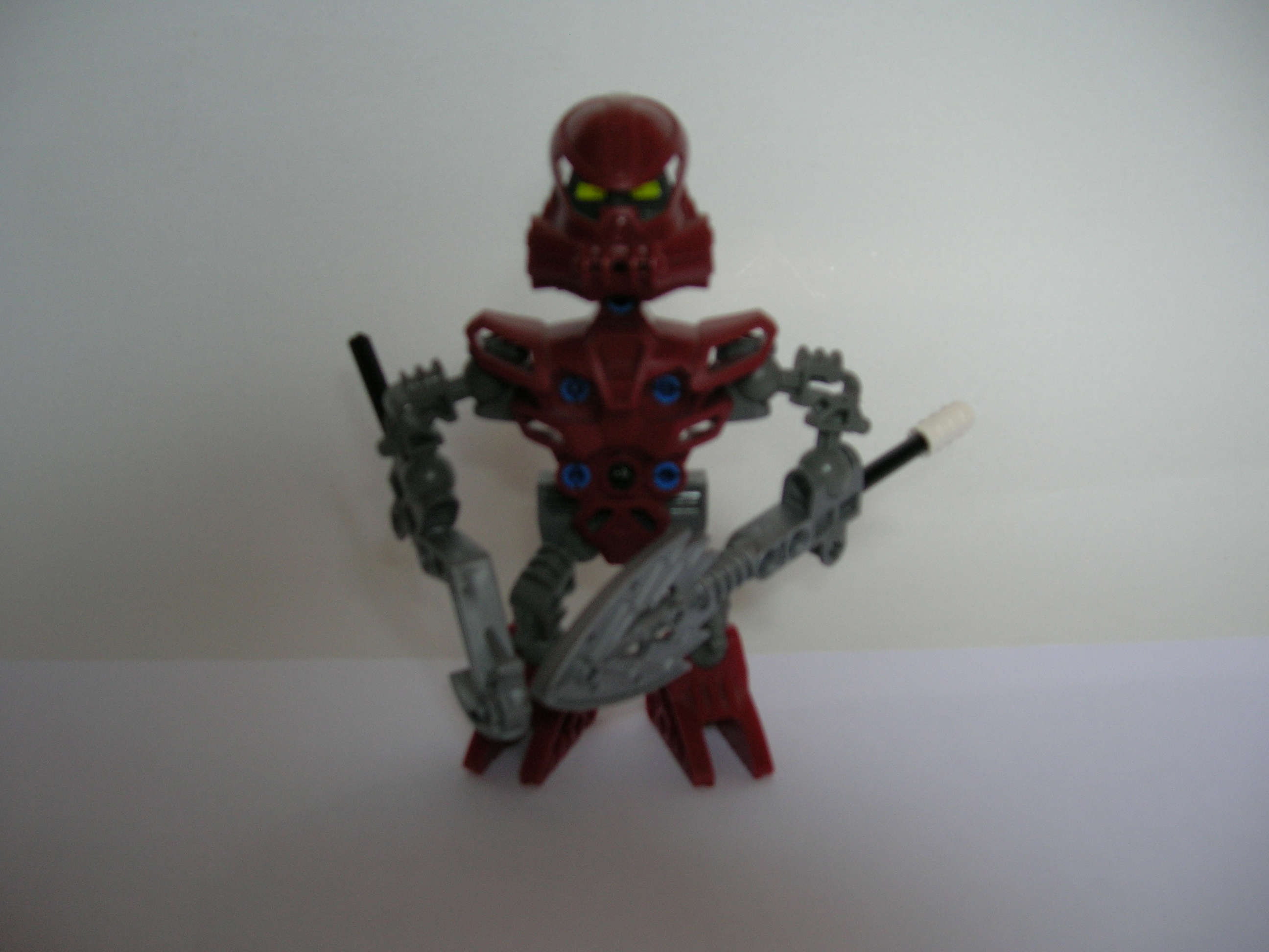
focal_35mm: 34
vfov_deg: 41.8
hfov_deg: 54.0
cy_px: 476
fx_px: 1246
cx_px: 634
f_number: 2.9
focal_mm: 5.7
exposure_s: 1/29.4
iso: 64
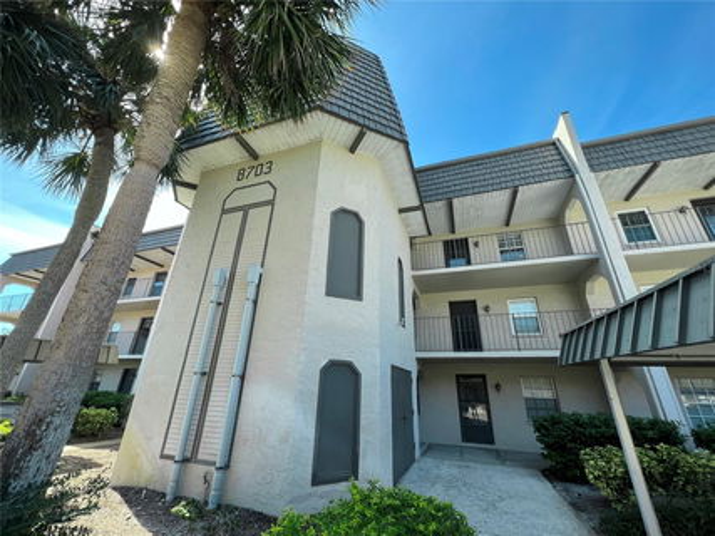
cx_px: 358
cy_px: 268
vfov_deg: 89.9
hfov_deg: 106.2
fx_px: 268
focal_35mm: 13
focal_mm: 1.57
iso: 32
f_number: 1.8
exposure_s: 1/398
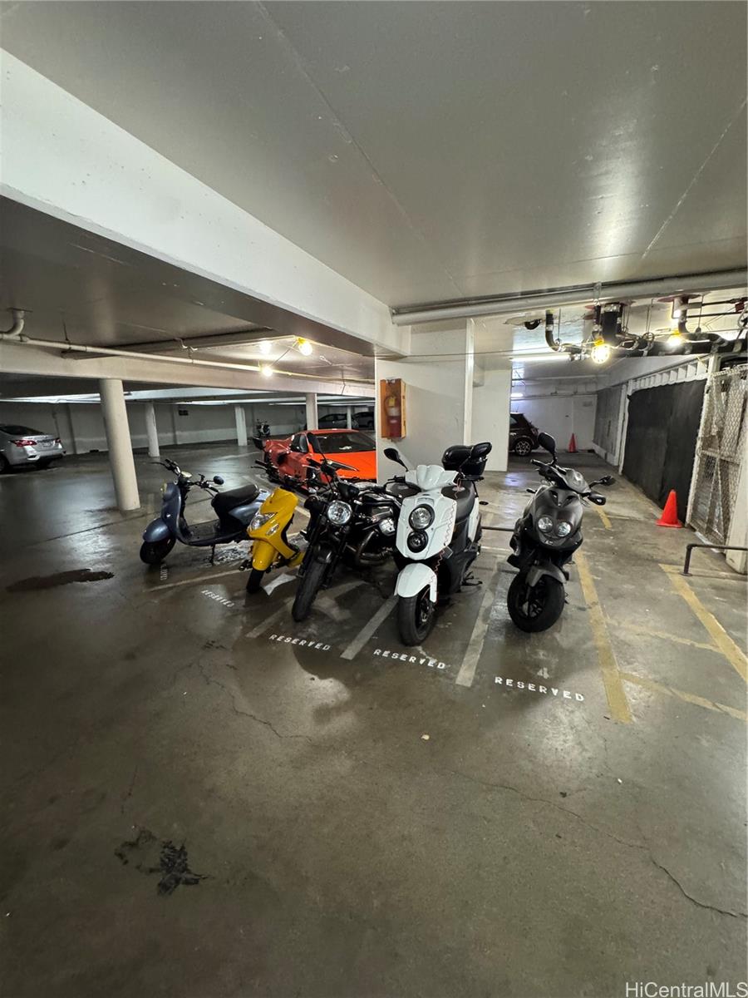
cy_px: 499
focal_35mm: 14
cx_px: 374
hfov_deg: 85.7
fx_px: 403
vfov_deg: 102.1
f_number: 2.2
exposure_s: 1/60
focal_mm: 2.22
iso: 1000
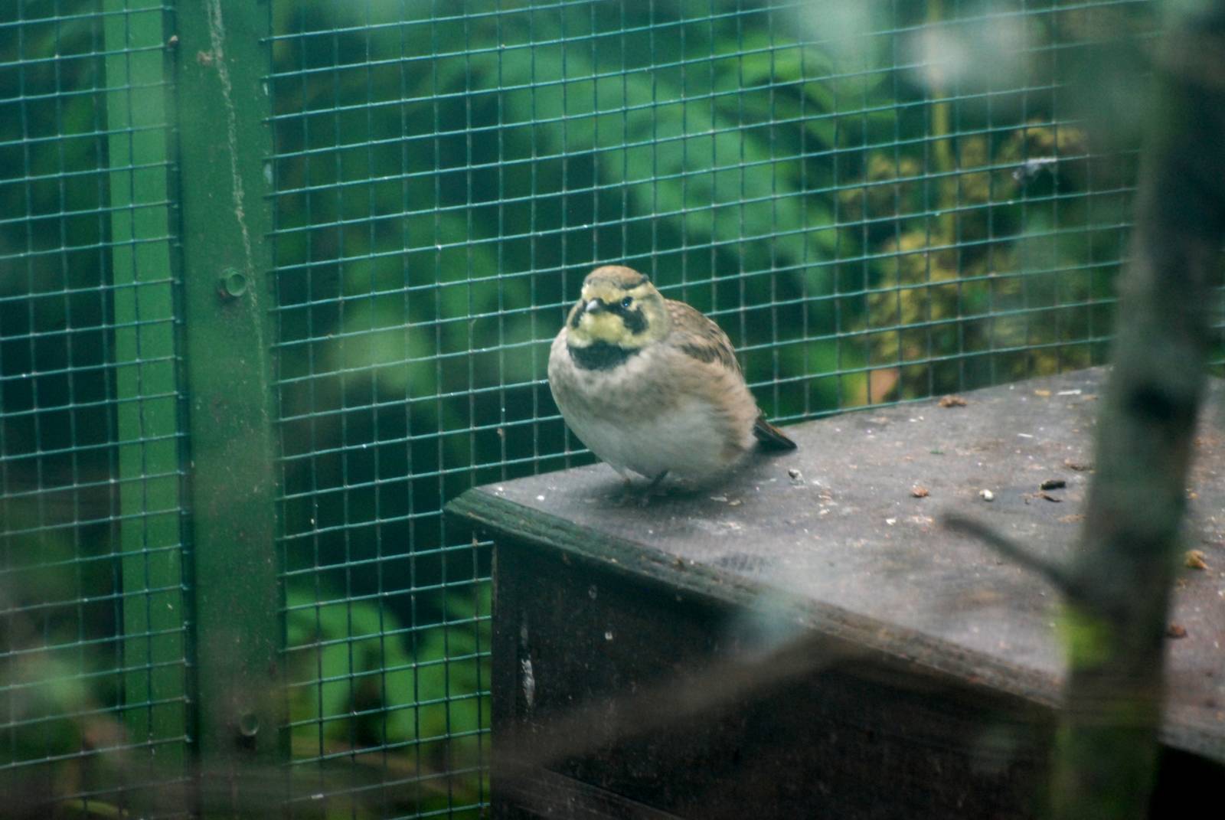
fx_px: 15330
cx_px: 612
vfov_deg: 3.1
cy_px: 410
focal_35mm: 450
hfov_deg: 4.6
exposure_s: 1/160
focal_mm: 300
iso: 1000
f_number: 5.6
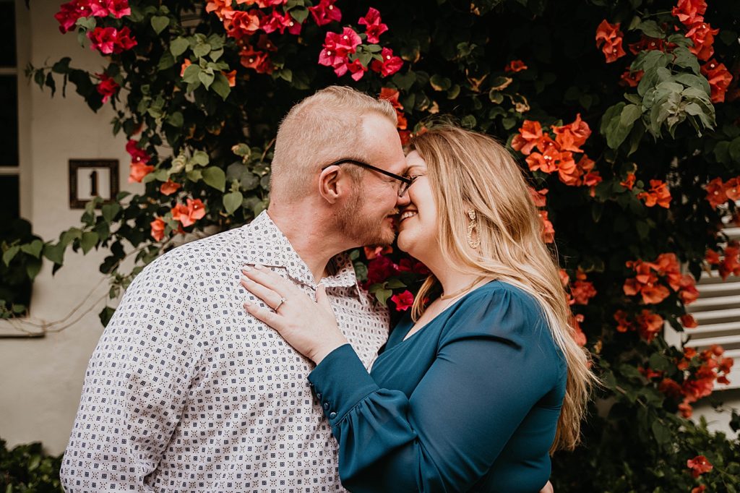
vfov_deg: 32.6
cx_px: 370
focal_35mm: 41
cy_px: 246
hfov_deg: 47.4
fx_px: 842
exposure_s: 1/200
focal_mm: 41
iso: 400
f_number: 2.8
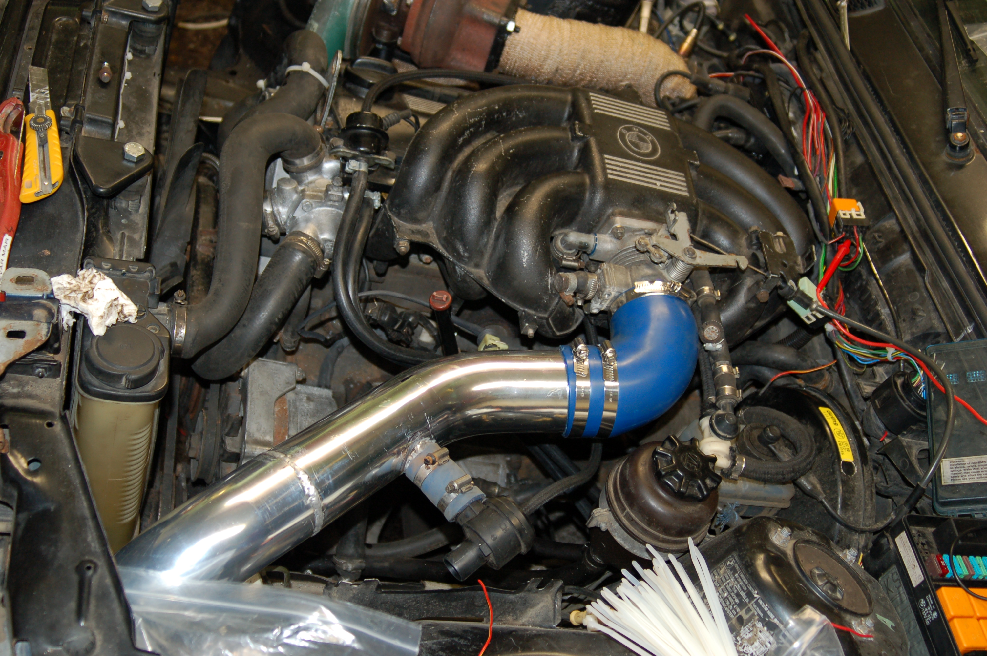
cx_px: 494
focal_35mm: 42
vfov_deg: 31.8
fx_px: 1150
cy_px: 328
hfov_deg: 46.4
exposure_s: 1/60
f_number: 3.3
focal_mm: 28
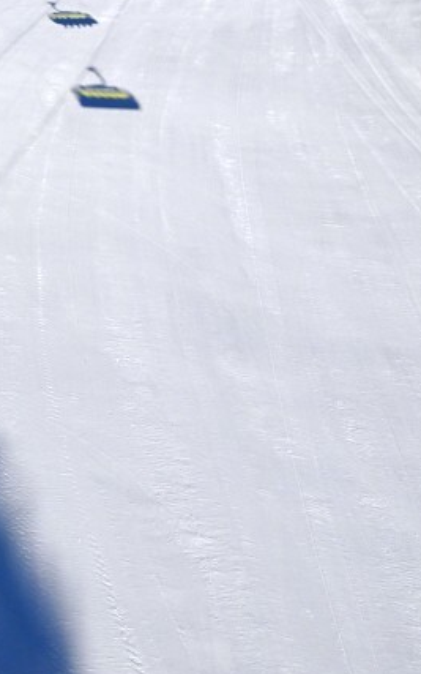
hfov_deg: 20.2
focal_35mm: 61
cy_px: 191
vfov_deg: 33.0
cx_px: -60
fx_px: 1119
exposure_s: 1/1600
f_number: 3.5
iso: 80
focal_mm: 4.1
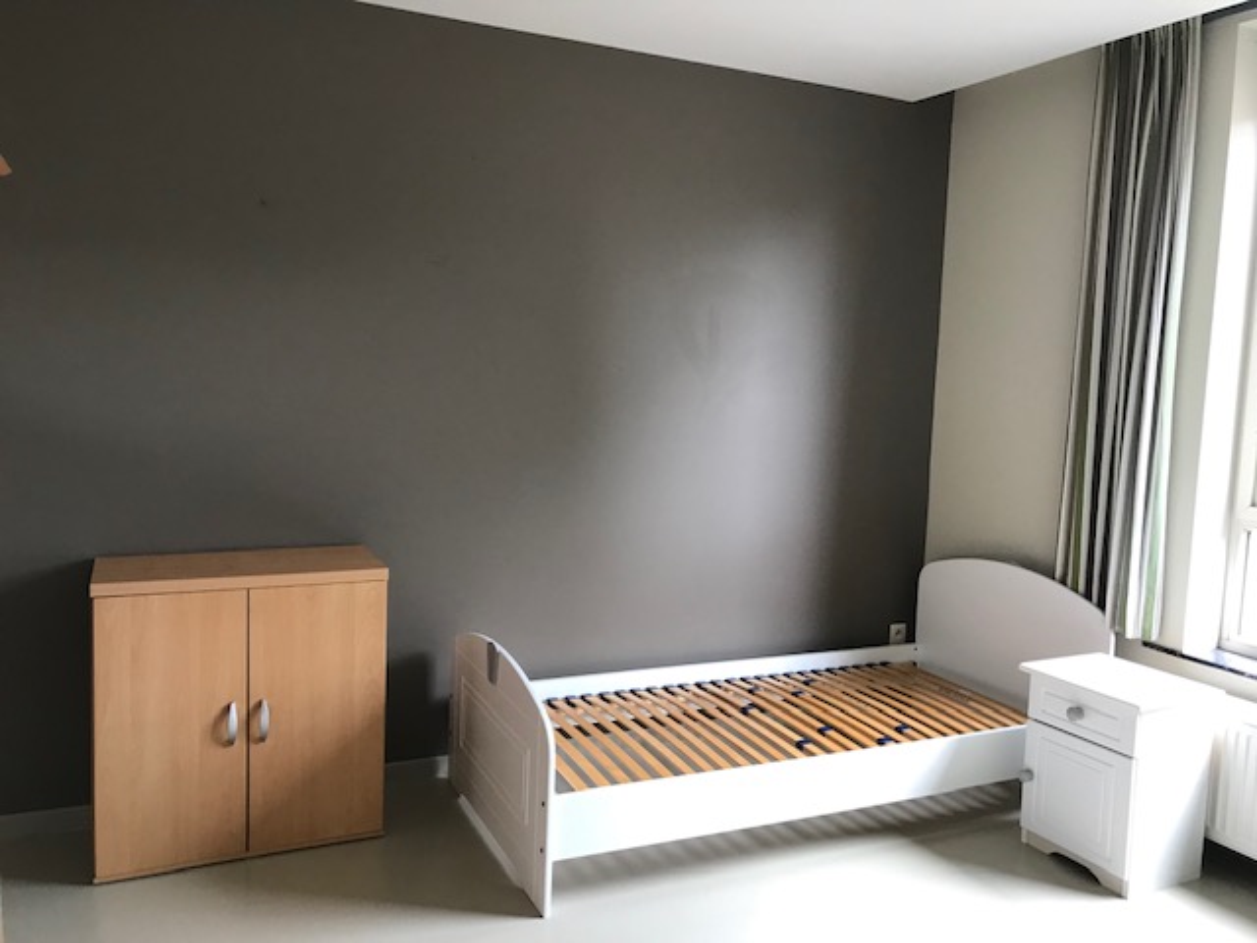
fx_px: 1017
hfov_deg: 63.4
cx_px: 628
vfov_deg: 49.7
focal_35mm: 28
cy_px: 472
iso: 40
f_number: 1.8
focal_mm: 3.99
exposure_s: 1/20
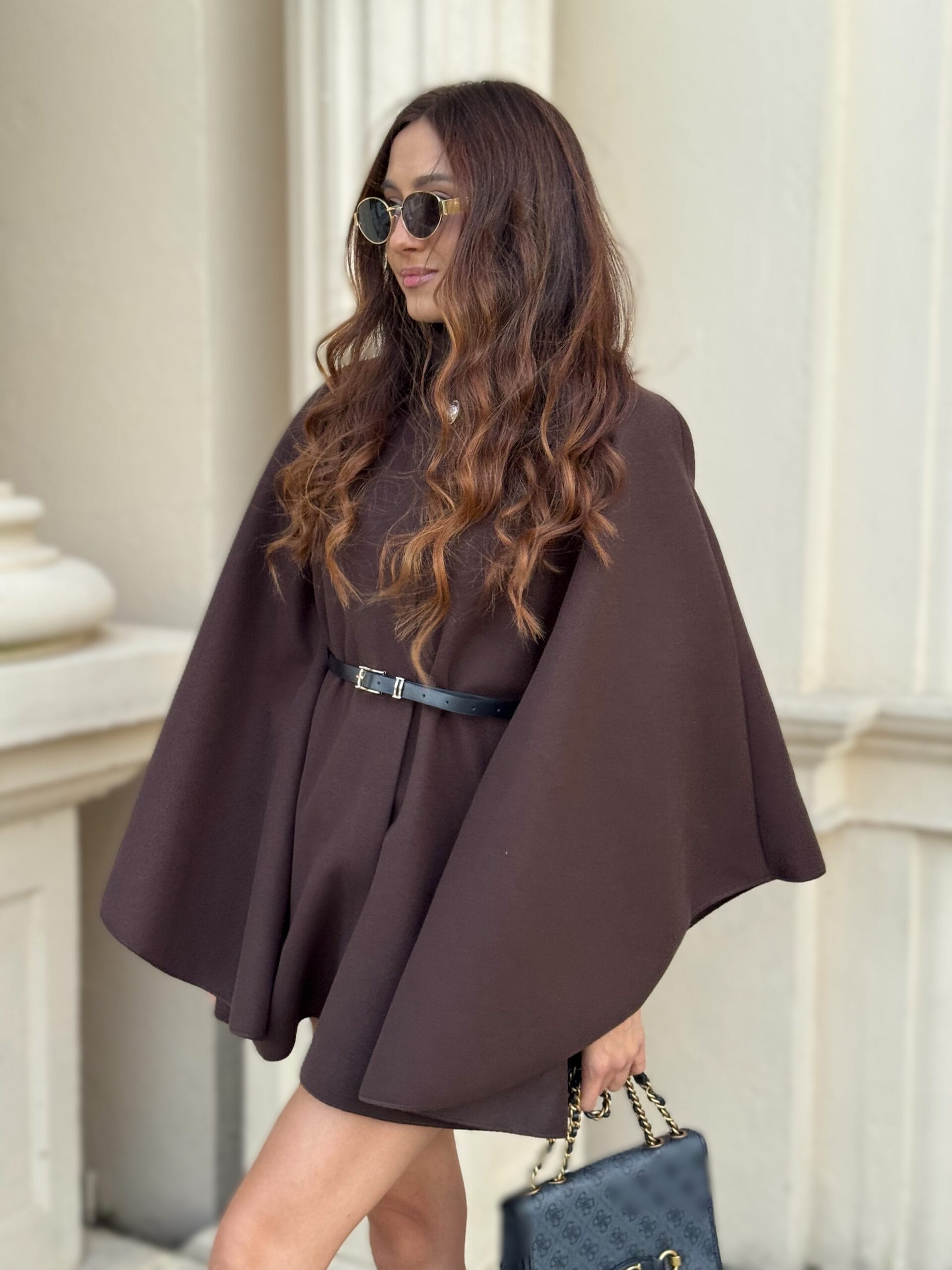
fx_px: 1760
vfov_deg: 39.7
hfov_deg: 30.3
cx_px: 476
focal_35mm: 48
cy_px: 635
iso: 200
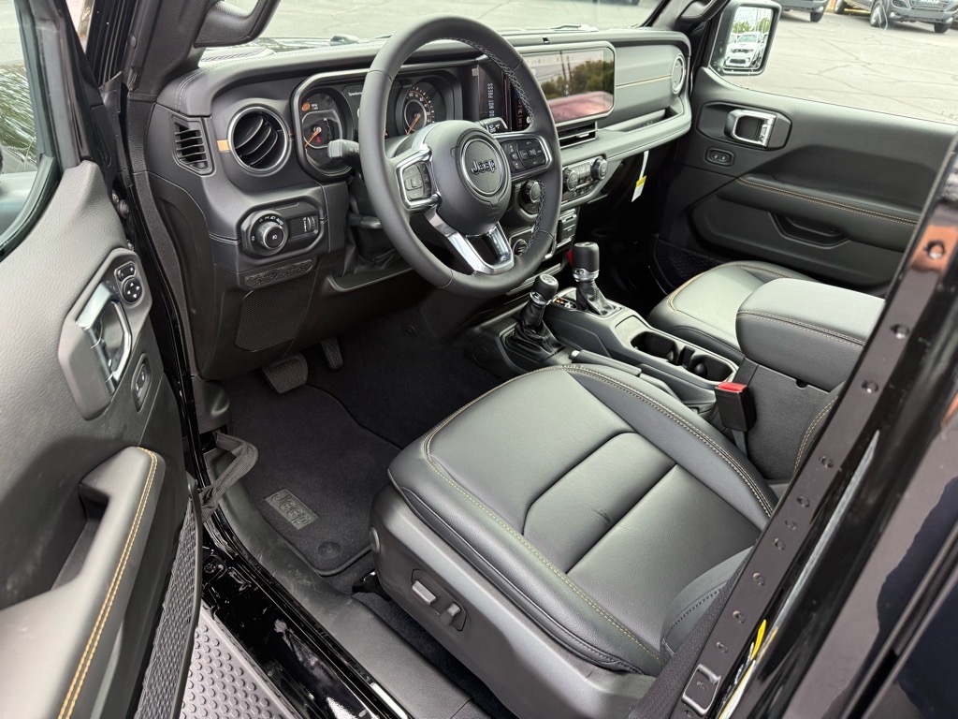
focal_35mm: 24
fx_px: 664
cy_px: 360
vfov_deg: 56.8
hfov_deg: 71.6
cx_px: 479
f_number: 1.78
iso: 160
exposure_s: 1/220
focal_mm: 6.76
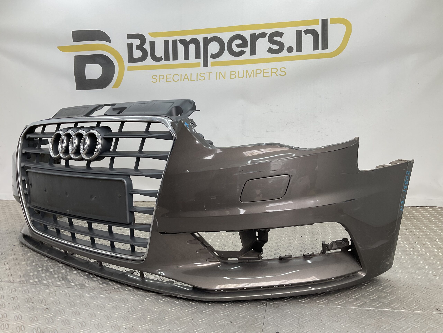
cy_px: 166
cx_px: 222
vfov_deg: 48.2
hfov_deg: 61.7
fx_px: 371
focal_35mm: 29
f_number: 1.8
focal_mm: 3
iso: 20
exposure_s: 1/120
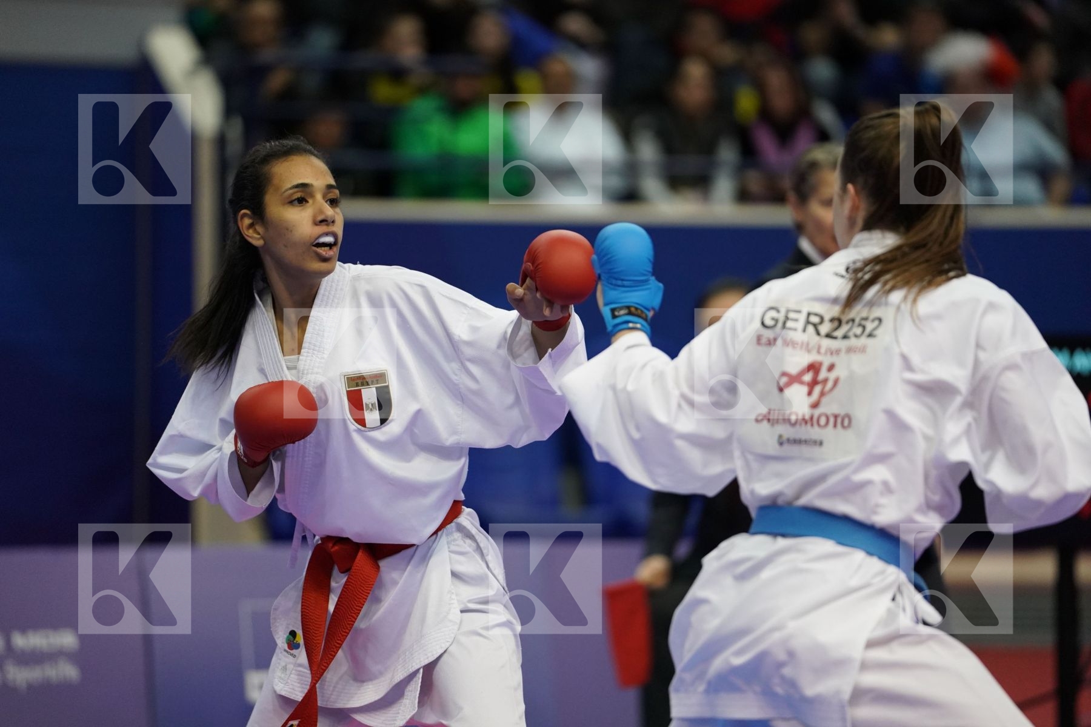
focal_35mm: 194
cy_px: 364
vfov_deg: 7.1
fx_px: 5879
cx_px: 546
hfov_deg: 10.6
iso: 3200
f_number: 2.8
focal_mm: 194
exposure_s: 1/1000
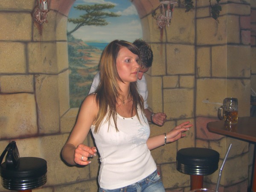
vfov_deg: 31.5
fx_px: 340
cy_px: 96
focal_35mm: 46
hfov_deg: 41.2
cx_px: 128
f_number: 3.1
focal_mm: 9.5
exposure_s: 1/60
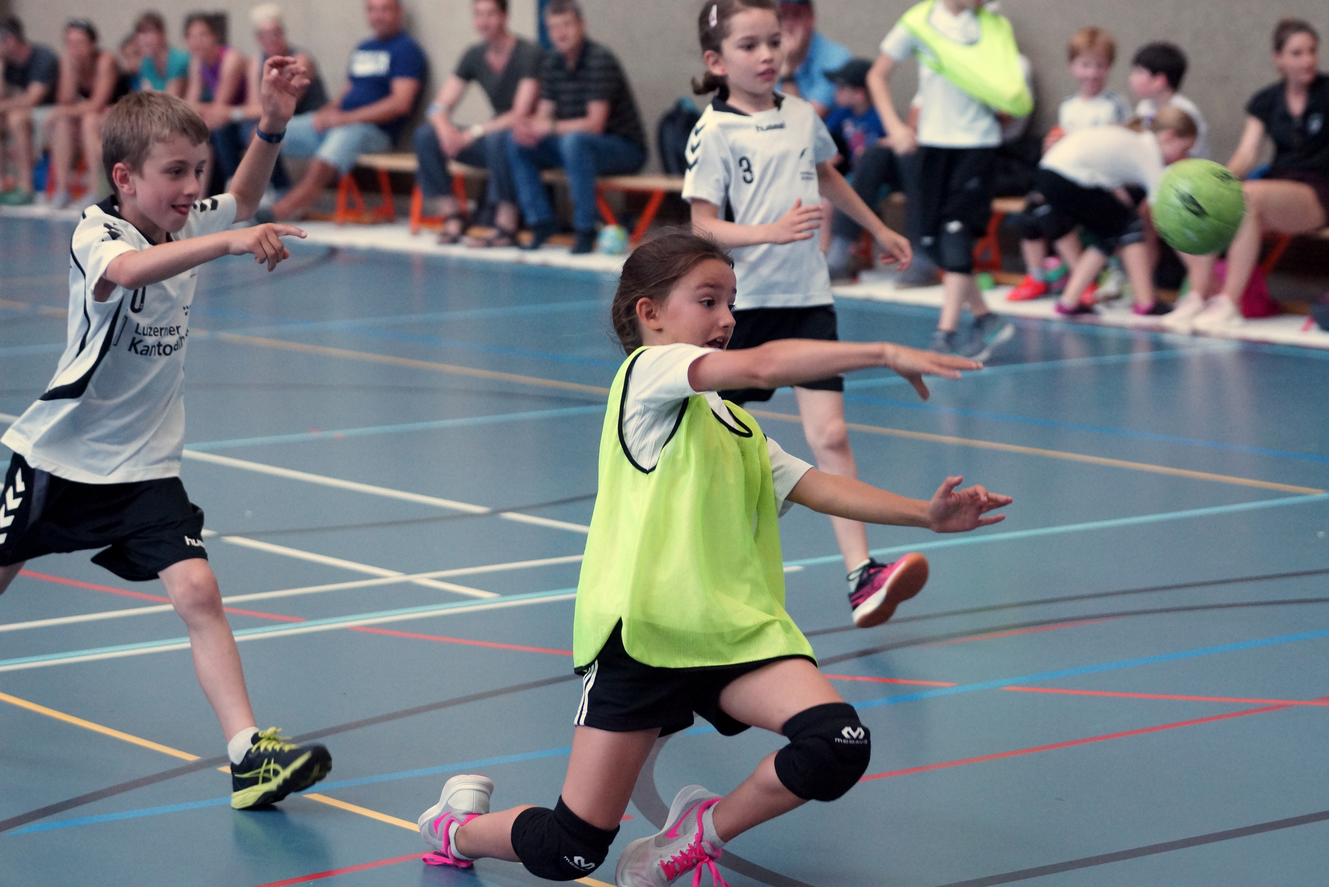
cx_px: 664
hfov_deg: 19.4
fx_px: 3878
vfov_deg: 13.1
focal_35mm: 105
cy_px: 444
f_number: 2.8
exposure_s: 1/500
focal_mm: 70
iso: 1600
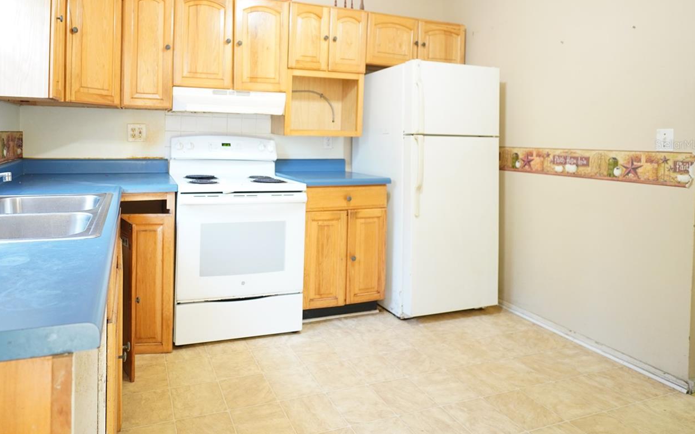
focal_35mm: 22
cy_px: 144
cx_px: 257
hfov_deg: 79.0
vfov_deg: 54.6
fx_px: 410
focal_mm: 11
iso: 500
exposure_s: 1/30
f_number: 1.8
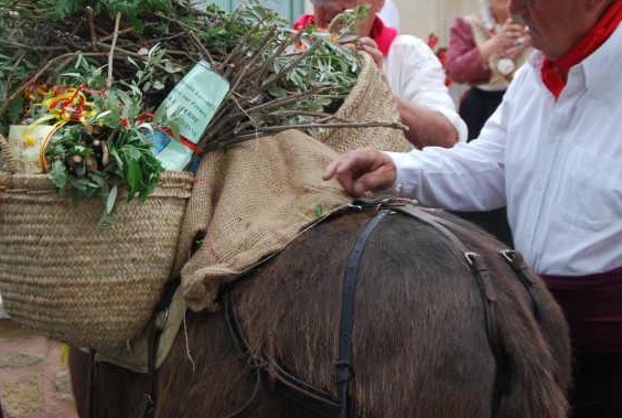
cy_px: 104
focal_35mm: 114
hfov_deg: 17.9
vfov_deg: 12.1
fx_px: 1974
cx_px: 275
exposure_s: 1/200
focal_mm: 48
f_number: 7.1
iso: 400
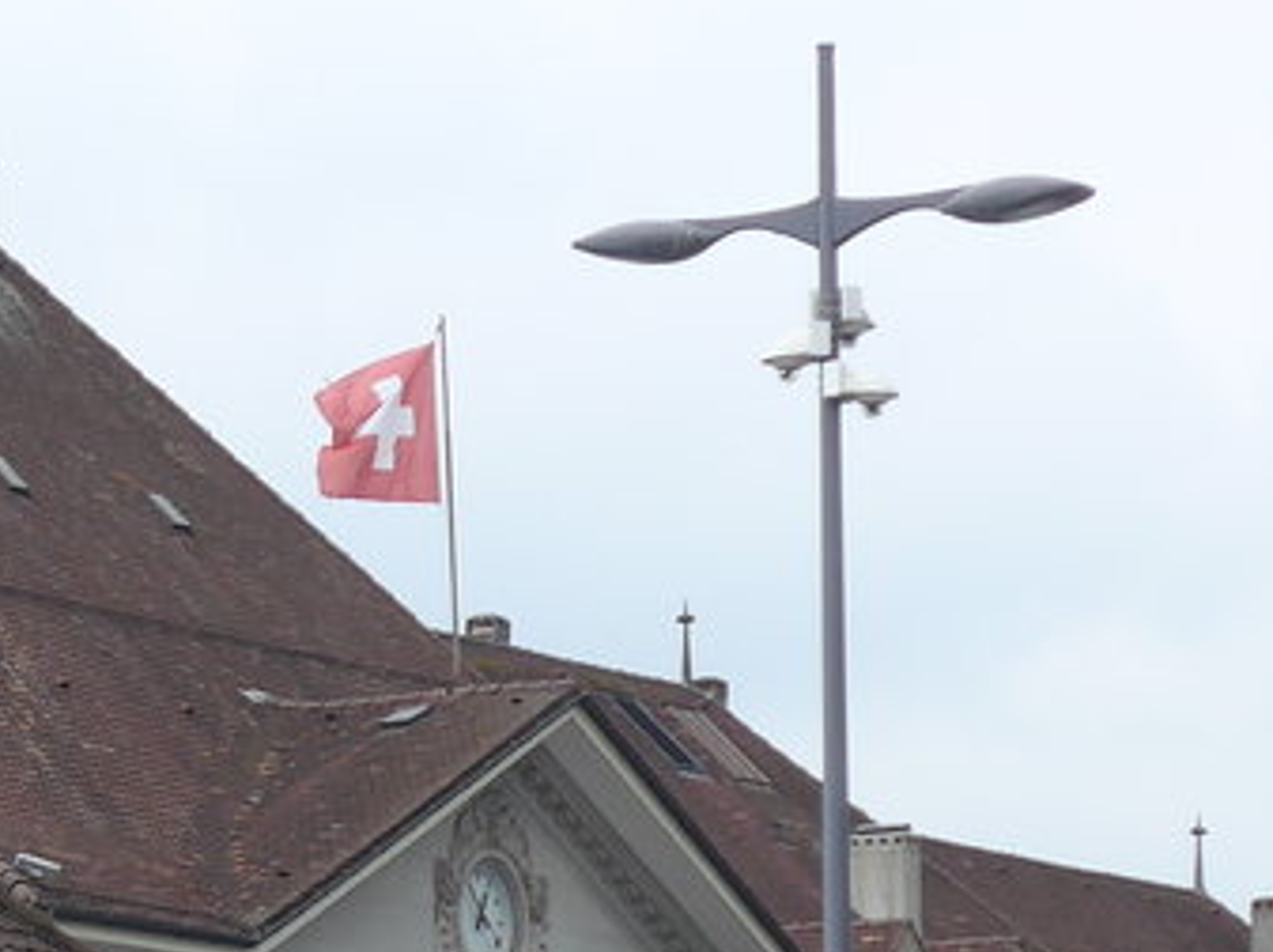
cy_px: 1012
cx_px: -340
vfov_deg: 6.7
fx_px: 8119
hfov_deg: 8.8
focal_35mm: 221
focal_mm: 12.7
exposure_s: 1/500
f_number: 3.7
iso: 80
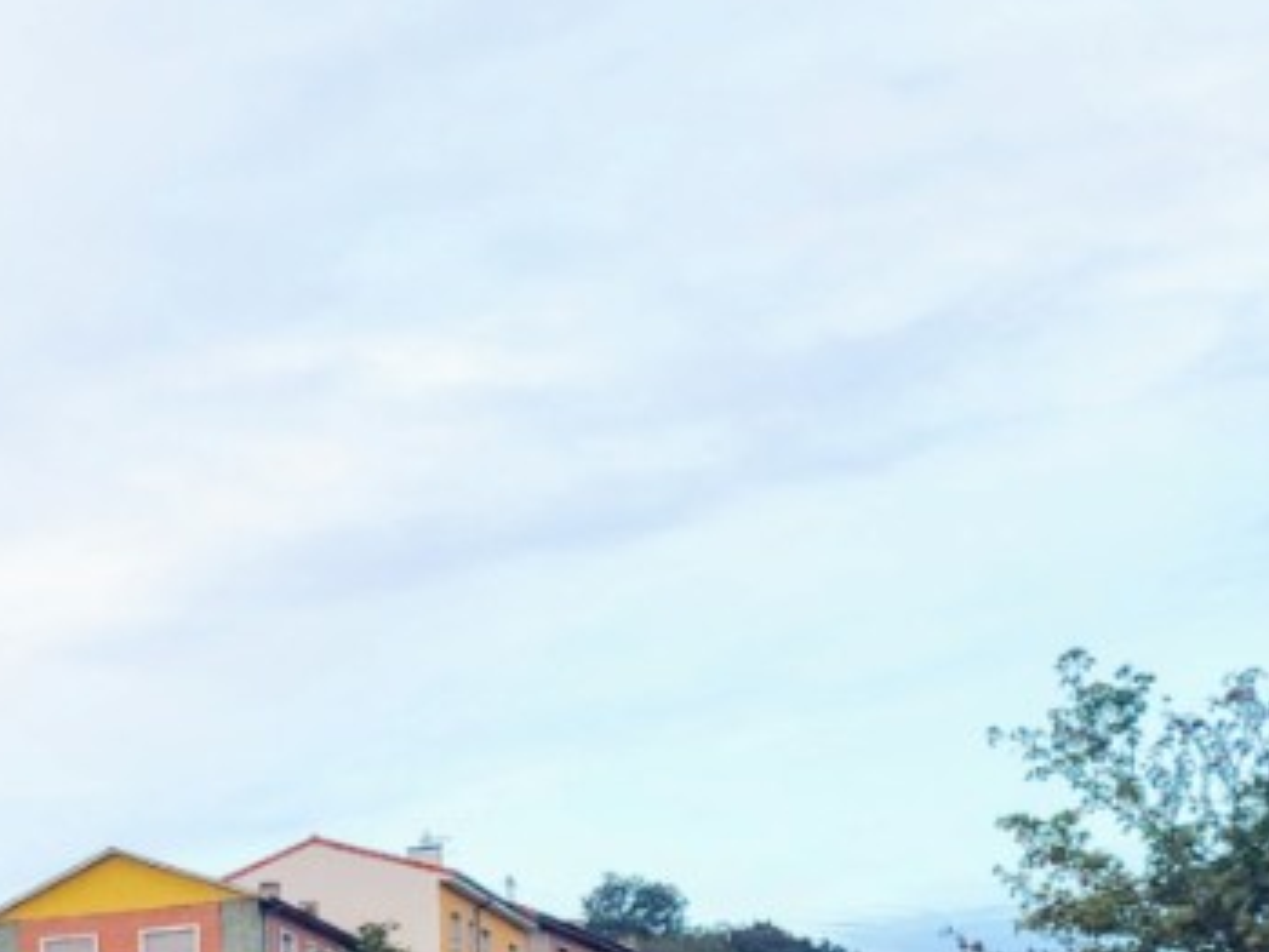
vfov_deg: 17.9
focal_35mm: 79
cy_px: 1079
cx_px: -520
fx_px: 2897
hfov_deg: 21.5
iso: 100
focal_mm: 6.4
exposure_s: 1/180
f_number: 1.8
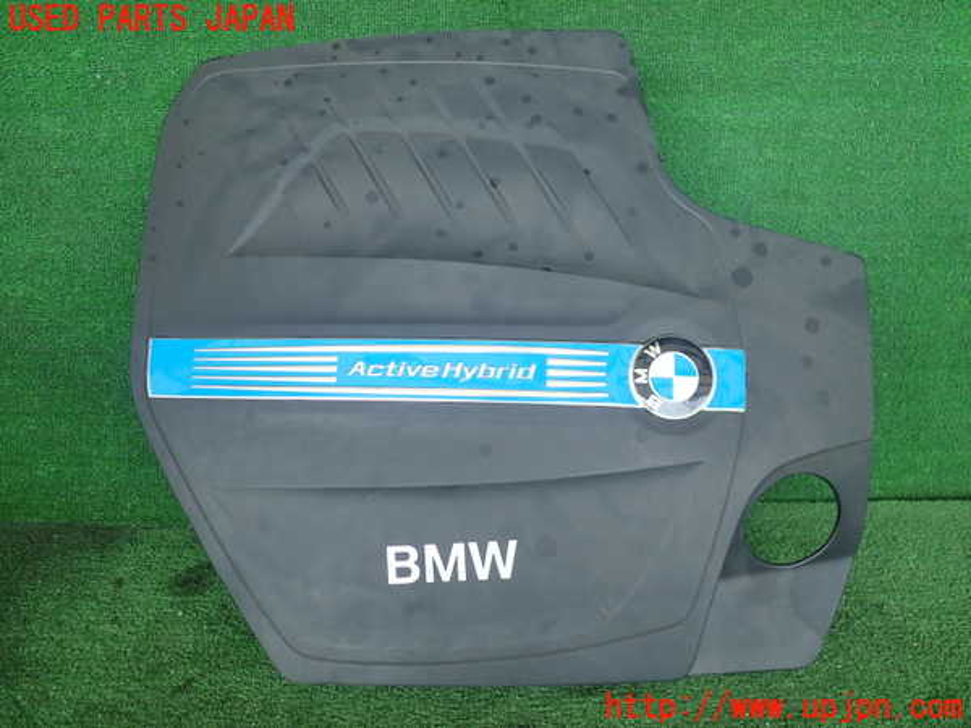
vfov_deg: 46.8
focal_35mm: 30
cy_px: 364
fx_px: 842
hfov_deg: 60.0
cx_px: 486
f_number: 2.3
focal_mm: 5.5
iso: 160
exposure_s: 1/125
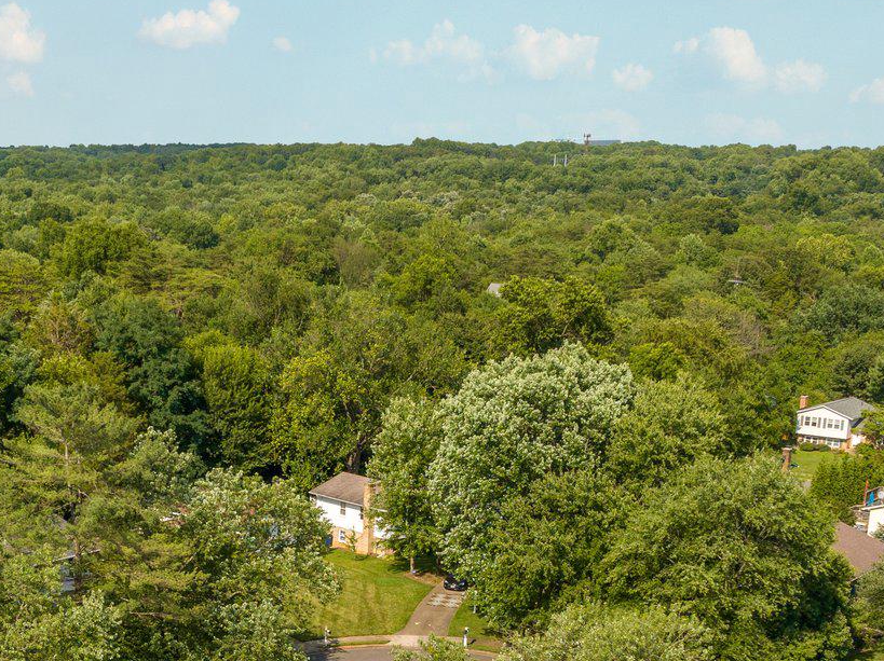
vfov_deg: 23.2
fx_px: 1531
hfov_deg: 31.6
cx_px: 216
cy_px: 694
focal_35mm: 60
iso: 100
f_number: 4
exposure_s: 1/240
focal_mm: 12.29
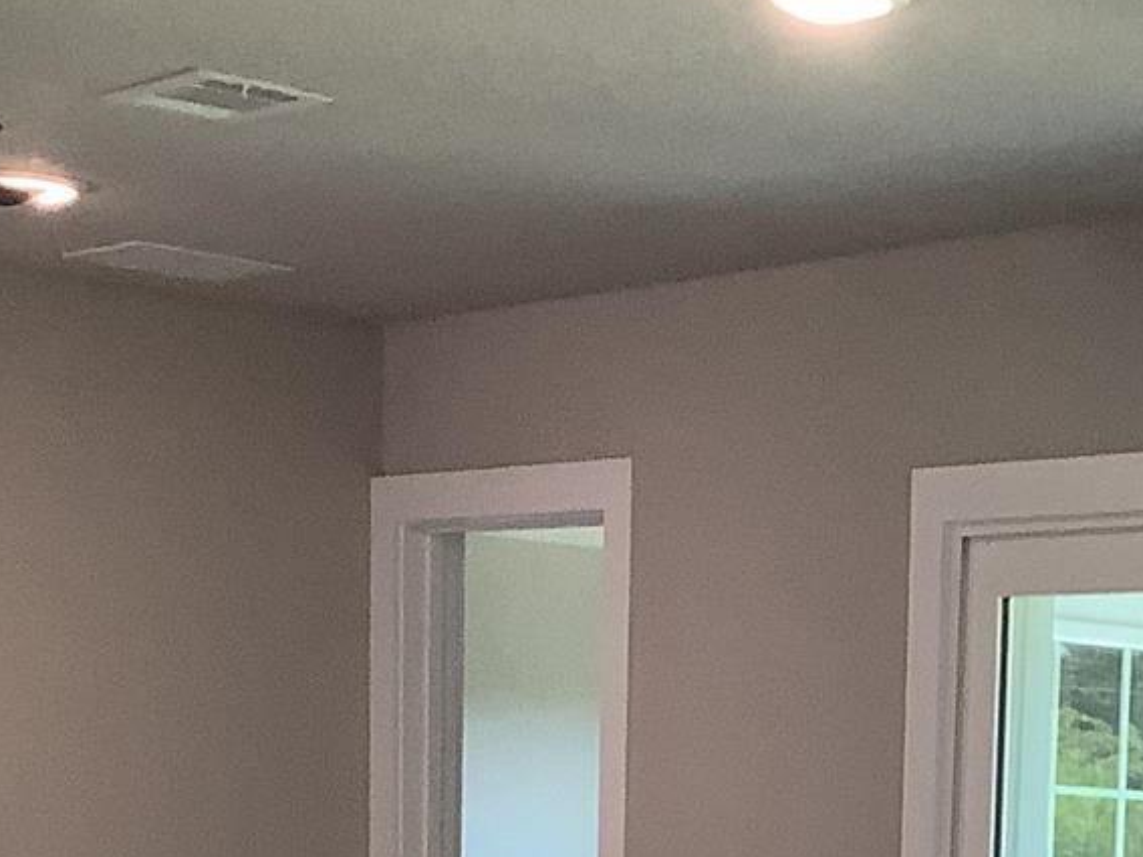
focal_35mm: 112
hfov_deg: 16.9
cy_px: 1365
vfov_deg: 12.4
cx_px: 1322
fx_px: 3697
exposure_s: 1/60
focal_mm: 3.3
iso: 50
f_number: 2.4
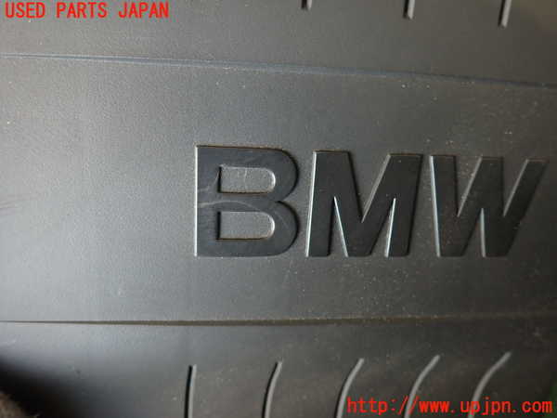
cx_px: 278
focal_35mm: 25
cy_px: 209
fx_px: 402
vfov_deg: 54.9
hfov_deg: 69.4
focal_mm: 4.5
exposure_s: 1/30
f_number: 2
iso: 200
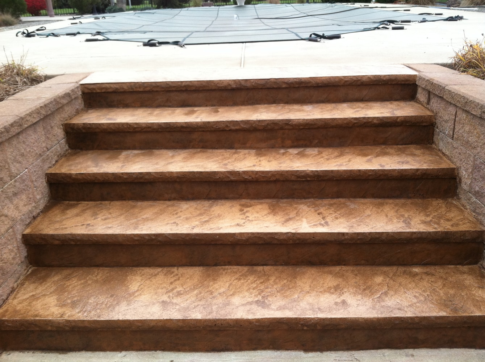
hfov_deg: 52.7
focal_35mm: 35
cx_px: 242
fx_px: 490
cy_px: 181
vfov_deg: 40.6
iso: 80
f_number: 2.8
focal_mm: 3.85
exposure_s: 1/150
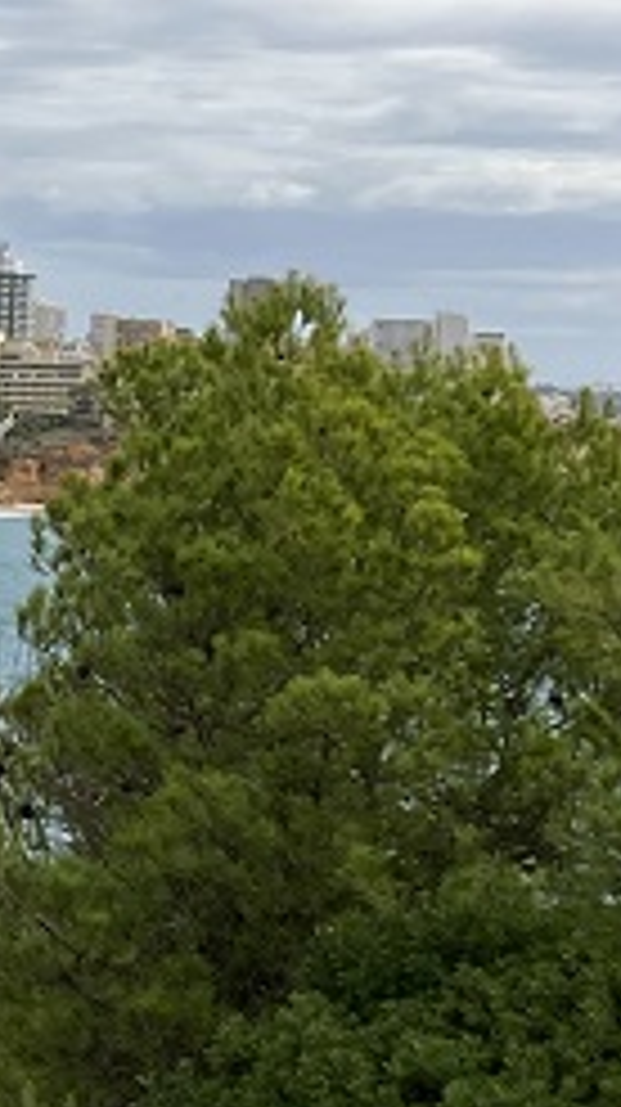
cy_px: 572
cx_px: -734
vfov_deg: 16.9
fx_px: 3725
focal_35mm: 127
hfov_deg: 8.8
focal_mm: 3.99
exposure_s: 1/2433
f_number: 1.8
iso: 32
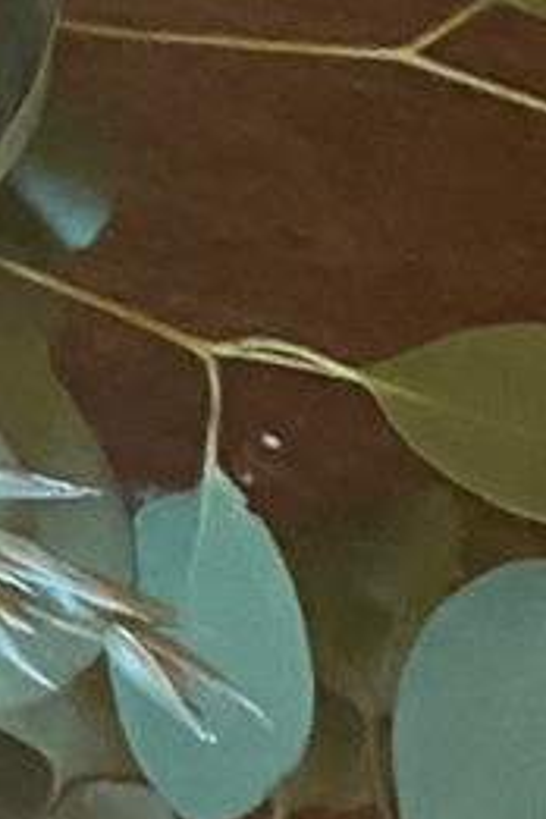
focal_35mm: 166
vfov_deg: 12.1
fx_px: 3776
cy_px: -207
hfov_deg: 7.0
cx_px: -1334
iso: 500
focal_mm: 4.25
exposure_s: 1/33
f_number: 1.8
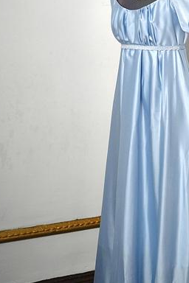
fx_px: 591
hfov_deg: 17.8
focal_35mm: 75
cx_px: 186
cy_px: 91
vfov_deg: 26.8
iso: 500
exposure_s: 1/125
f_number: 5
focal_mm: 36
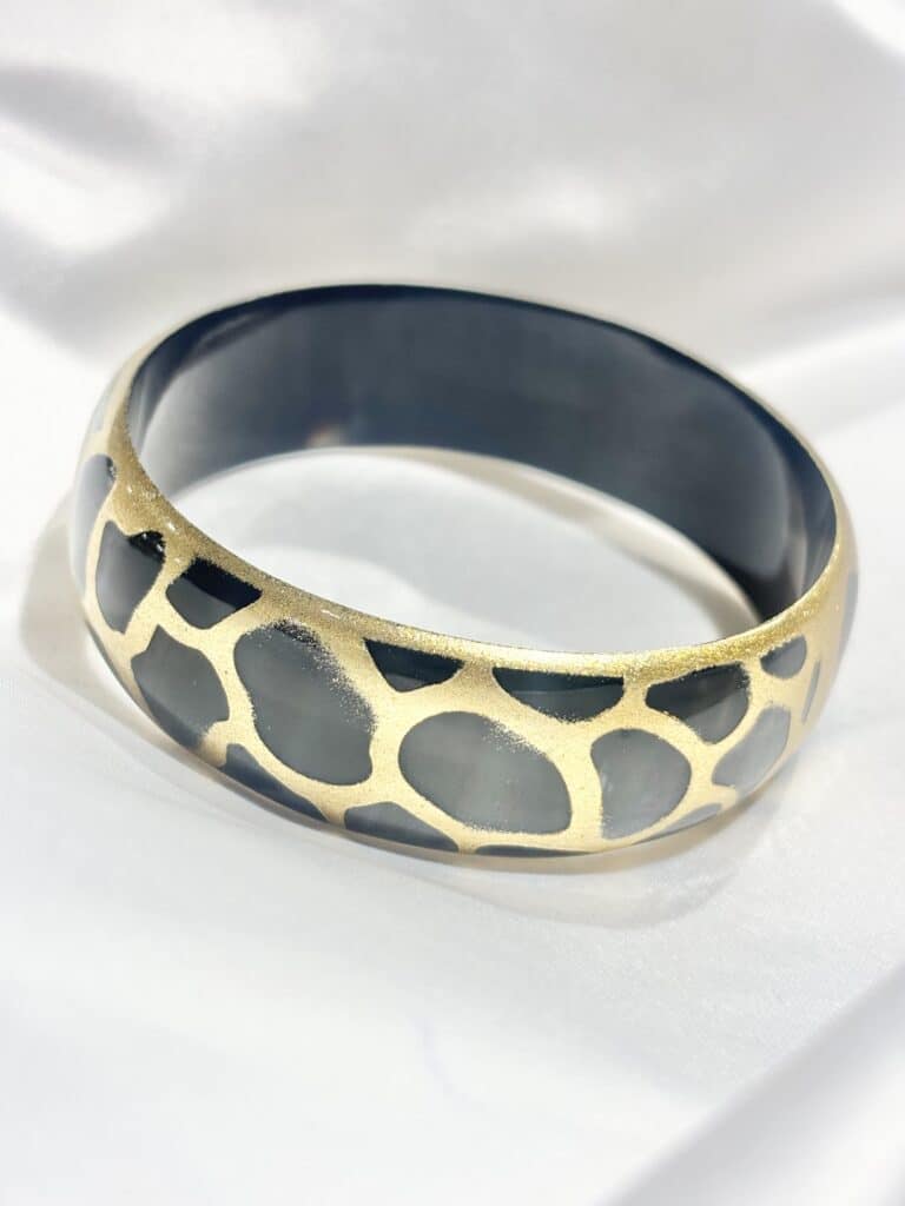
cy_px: 603
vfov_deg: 36.8
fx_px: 1813
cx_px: 452
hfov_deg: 28.0
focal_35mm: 52
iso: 32
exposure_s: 1/186
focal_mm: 5.96
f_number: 1.6
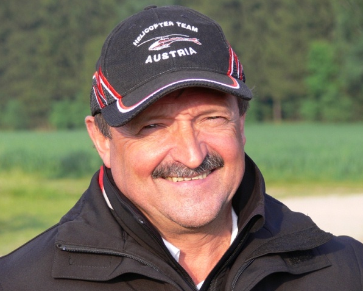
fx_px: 2117
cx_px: 180
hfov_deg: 9.8
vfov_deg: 7.9
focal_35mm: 197
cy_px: 145
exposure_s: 1/125
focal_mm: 39.6
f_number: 4
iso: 80
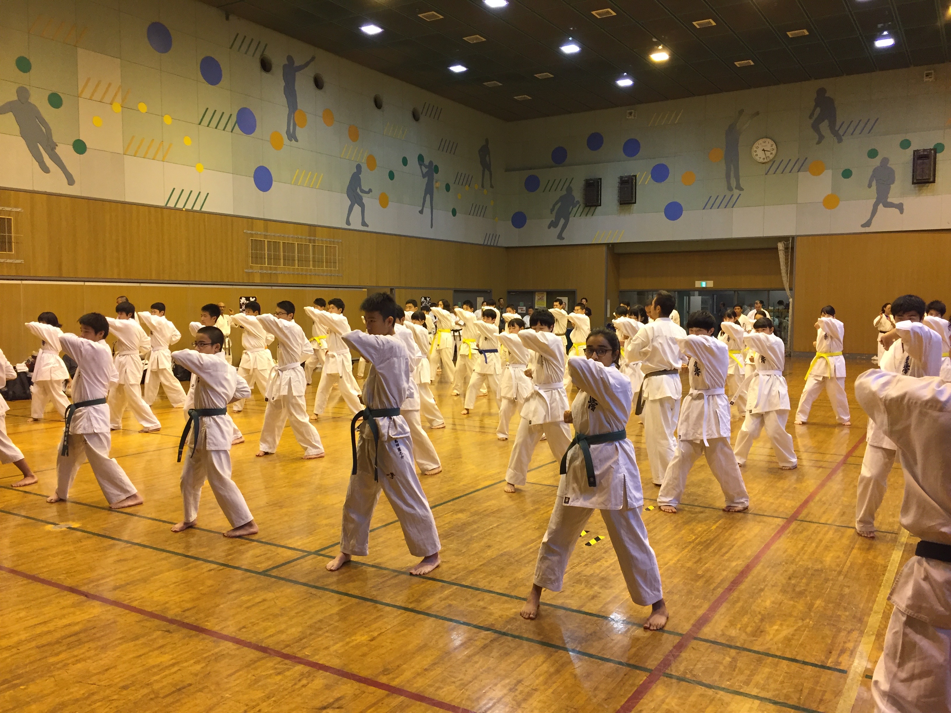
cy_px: 356
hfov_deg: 61.7
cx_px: 476
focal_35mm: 29
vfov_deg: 48.2
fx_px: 797
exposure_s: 1/33
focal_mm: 4.15
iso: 64
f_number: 2.2
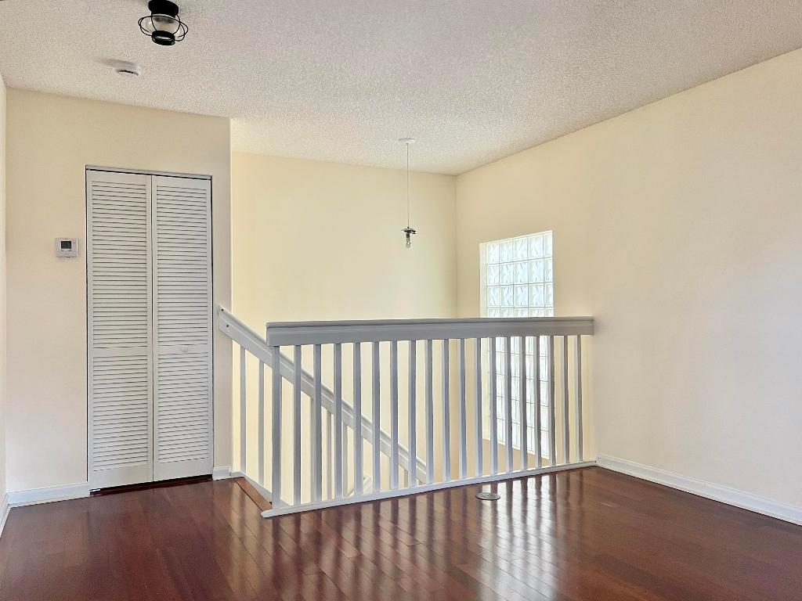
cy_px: 300
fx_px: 602
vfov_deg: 53.1
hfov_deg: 67.3
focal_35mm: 26
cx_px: 401
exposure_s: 1/60
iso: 125
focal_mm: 5.7
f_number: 1.5
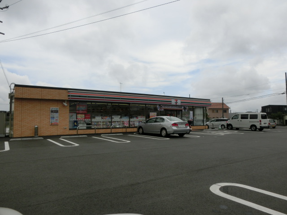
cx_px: 144
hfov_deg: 69.4
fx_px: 207
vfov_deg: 54.9
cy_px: 108
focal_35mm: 25
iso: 80
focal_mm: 4.43
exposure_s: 1/250
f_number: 8
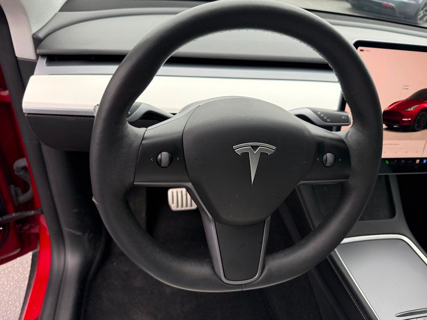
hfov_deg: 71.6
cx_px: 214
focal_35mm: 24
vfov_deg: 56.8
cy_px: 160
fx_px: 296
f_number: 1.78
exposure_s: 1/124
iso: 200
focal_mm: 6.76
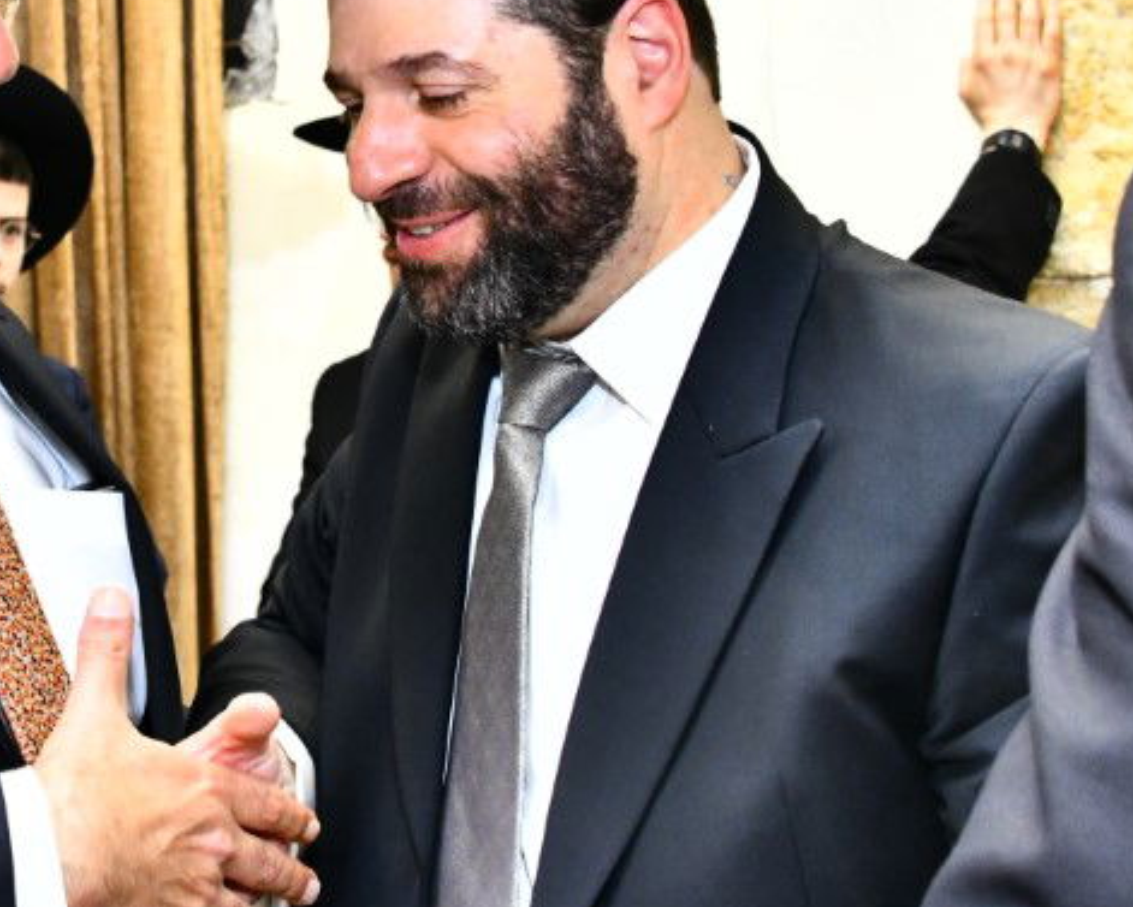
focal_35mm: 78
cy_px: 192
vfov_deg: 19.5
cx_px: 221
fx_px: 2616
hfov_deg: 24.0
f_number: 5.6
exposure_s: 1/125
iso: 2500
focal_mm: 34
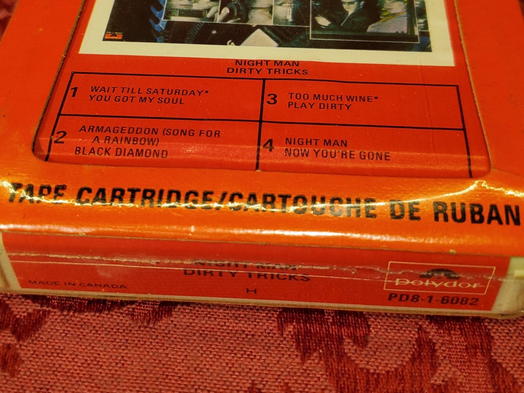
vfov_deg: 29.3
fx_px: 742
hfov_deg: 38.9
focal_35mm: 49
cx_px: 252
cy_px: 104
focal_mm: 4.3
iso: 50
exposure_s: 1/181
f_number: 1.5
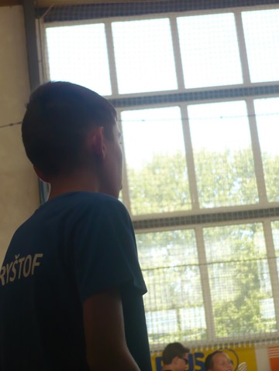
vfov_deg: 18.7
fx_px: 1128
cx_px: 140
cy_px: 186
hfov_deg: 14.1
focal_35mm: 105
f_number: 5
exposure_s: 1/100
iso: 200
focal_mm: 17.4
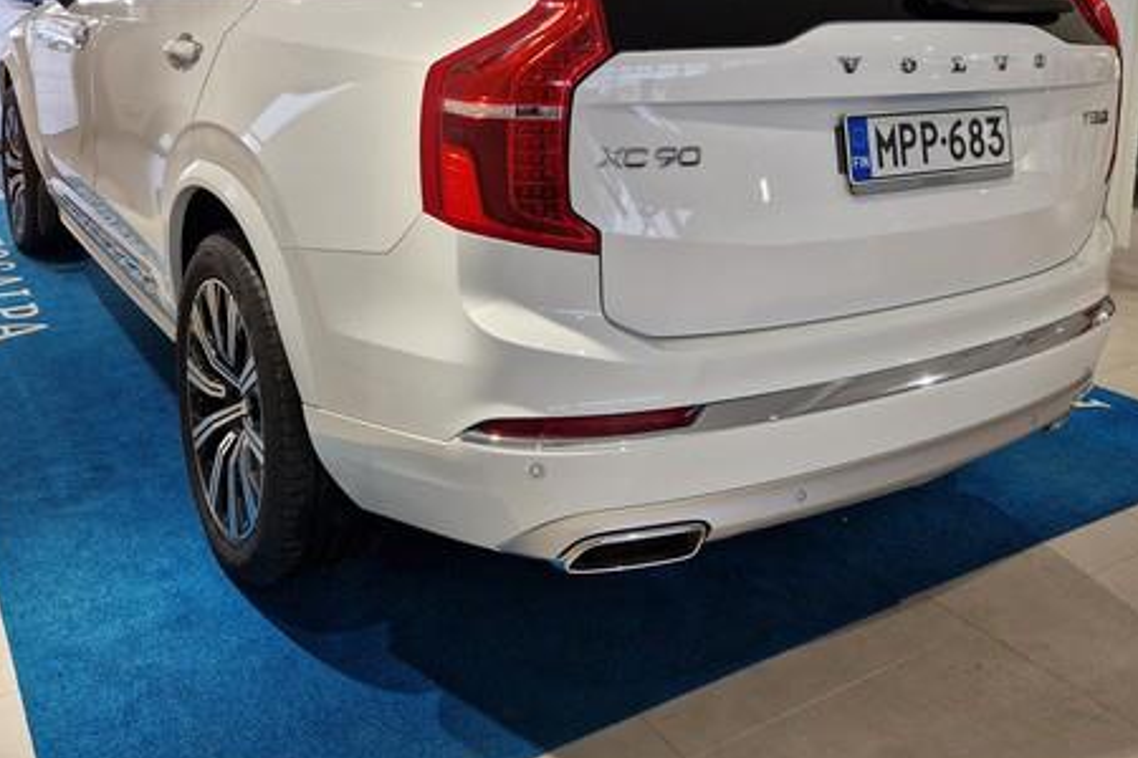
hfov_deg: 55.8
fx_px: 1075
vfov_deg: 37.7
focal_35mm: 34
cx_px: 584
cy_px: 174
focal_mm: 5.4
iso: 80
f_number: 1.8
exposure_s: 1/180
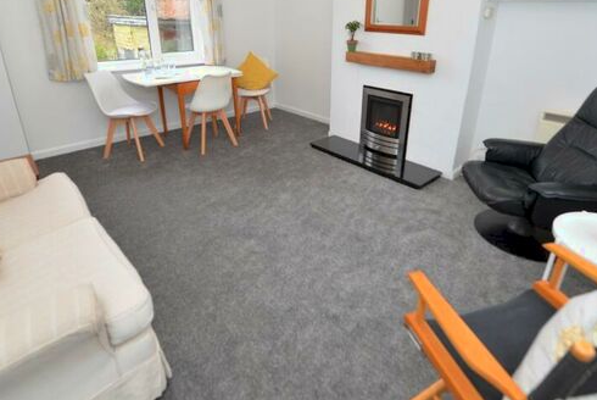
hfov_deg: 83.9
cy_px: 140
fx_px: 332
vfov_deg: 60.9
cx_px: 309
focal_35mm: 20
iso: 640
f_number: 4
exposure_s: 1/60
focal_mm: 14
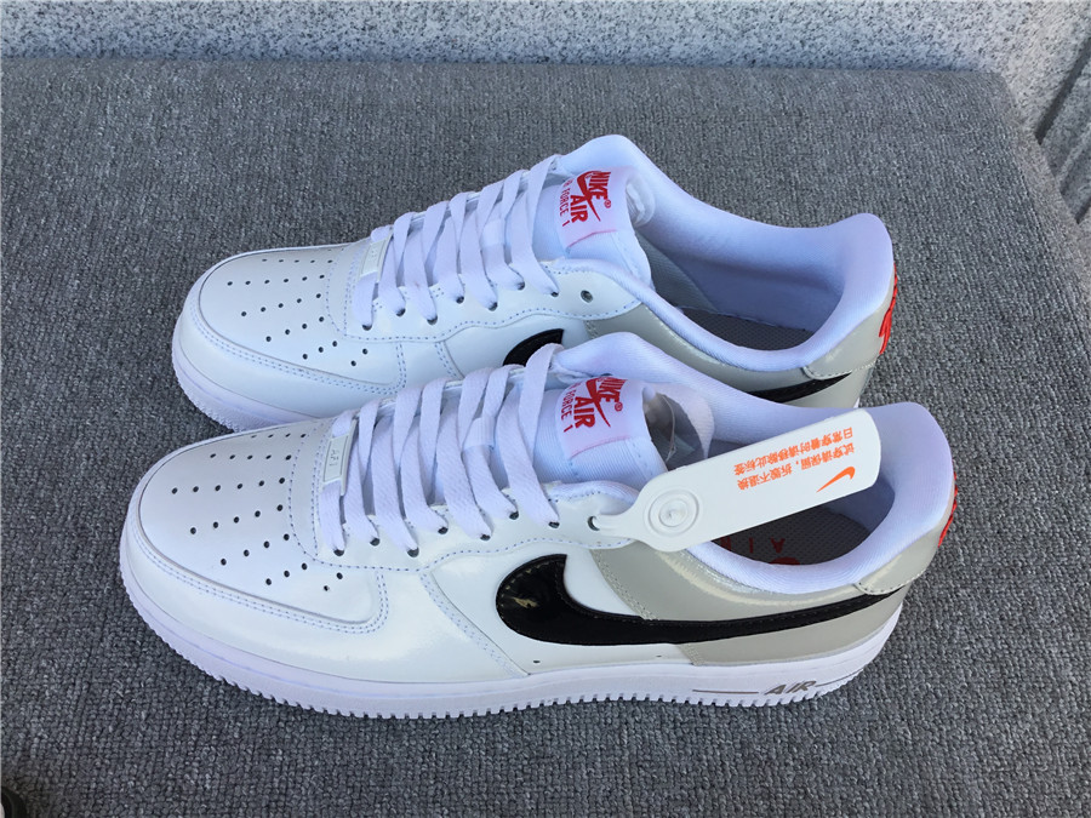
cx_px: 546
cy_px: 409
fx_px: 977
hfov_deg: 58.4
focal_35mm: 31
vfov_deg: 45.4
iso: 25
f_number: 2.4
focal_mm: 3.3
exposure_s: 1/227
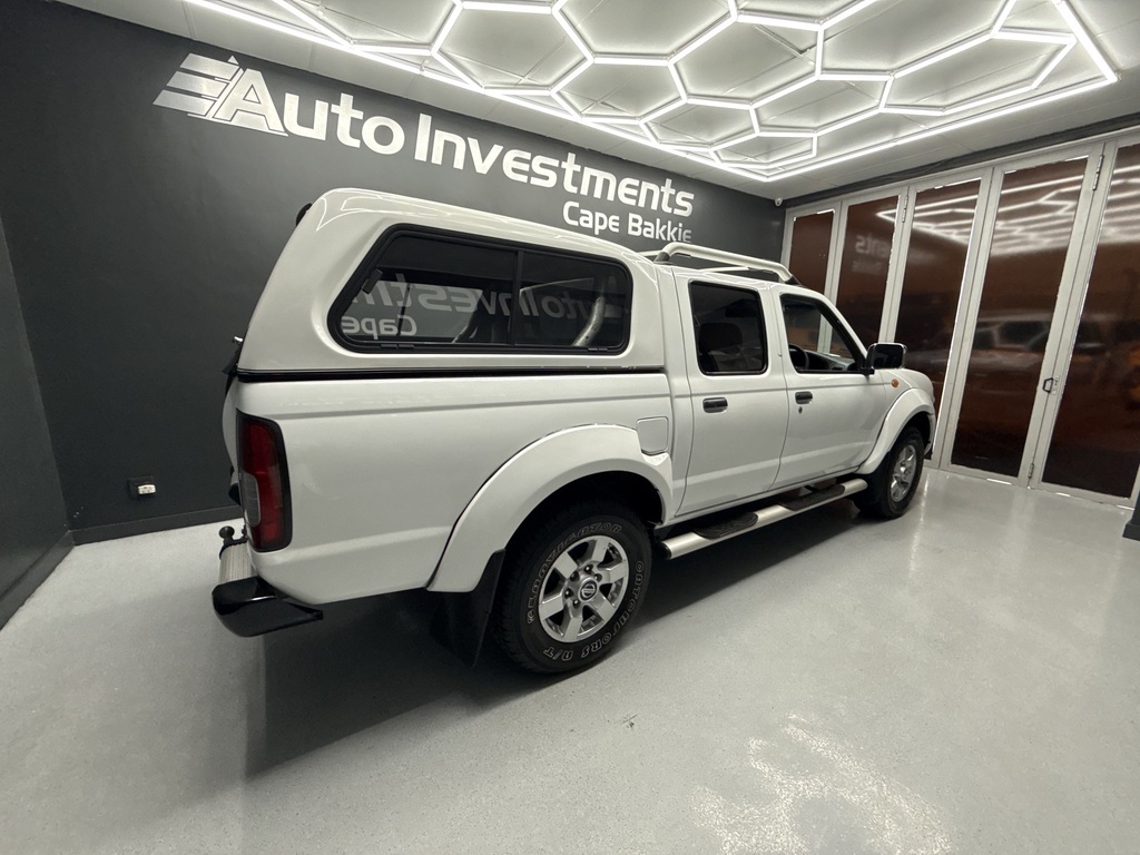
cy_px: 428
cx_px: 570
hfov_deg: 102.1
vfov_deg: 85.7
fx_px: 461
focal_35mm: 14
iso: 160
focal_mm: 2.22
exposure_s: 1/100
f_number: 2.2
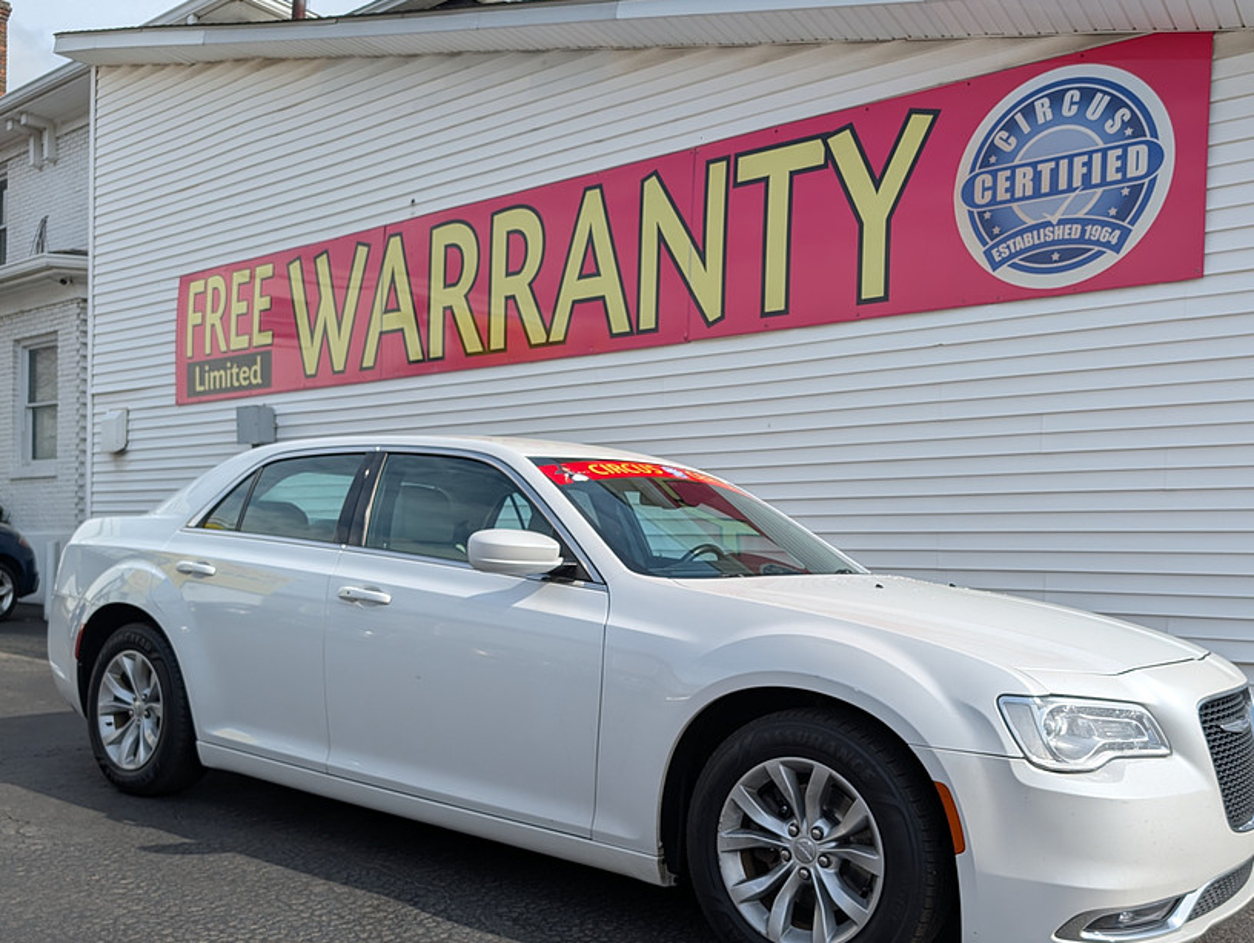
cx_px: 722
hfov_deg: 59.6
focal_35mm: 30
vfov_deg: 46.6
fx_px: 1088
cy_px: 574
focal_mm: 6.9
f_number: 1.68
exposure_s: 1/1754
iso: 21
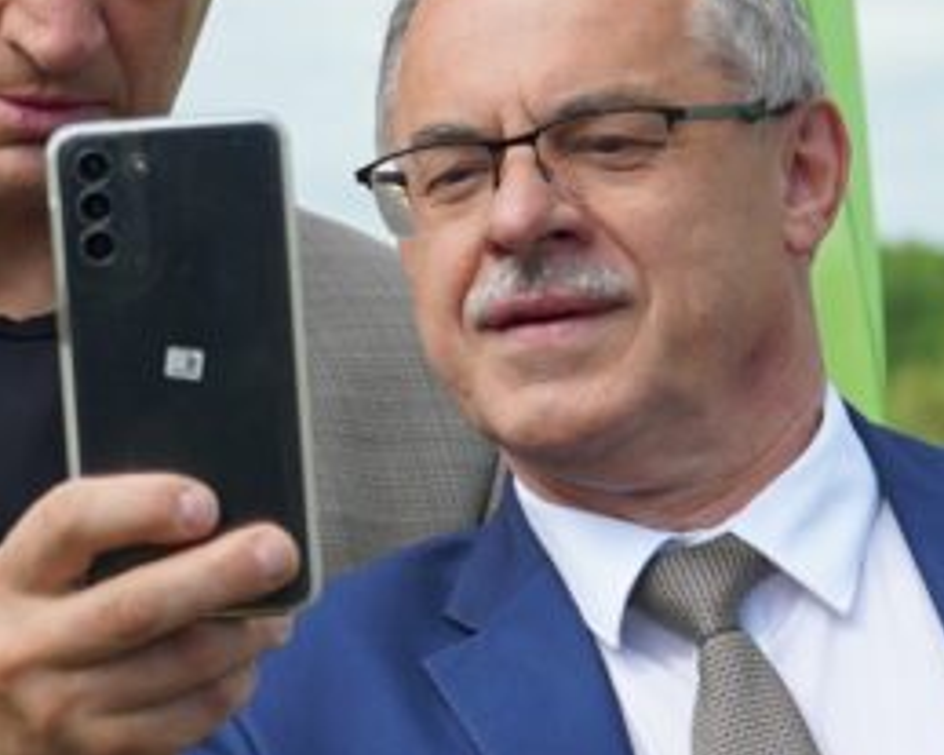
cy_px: 306
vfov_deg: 8.0
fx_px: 5418
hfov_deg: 9.9
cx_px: 264
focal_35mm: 194
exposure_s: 1/350
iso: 100
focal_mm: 57
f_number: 4.5
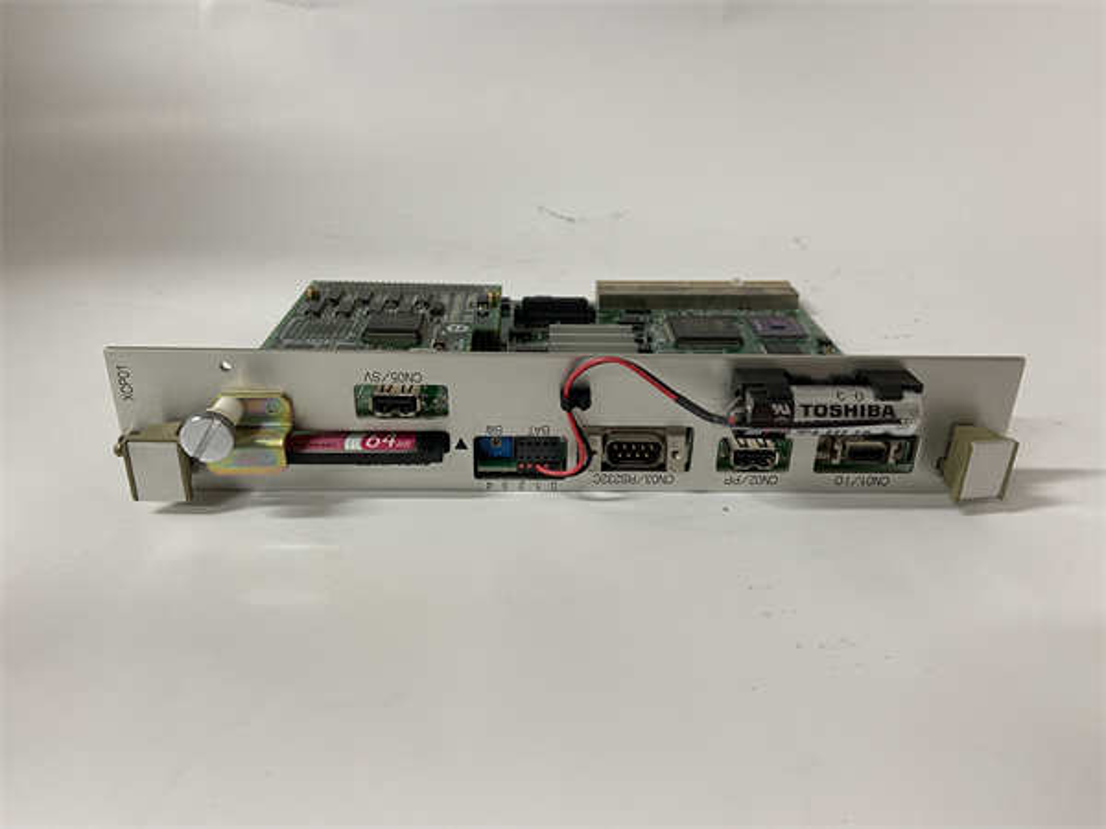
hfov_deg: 67.3
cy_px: 414
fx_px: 831
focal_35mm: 26
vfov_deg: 53.1
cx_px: 553
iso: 100
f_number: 1.8
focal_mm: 4.25
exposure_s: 1/50
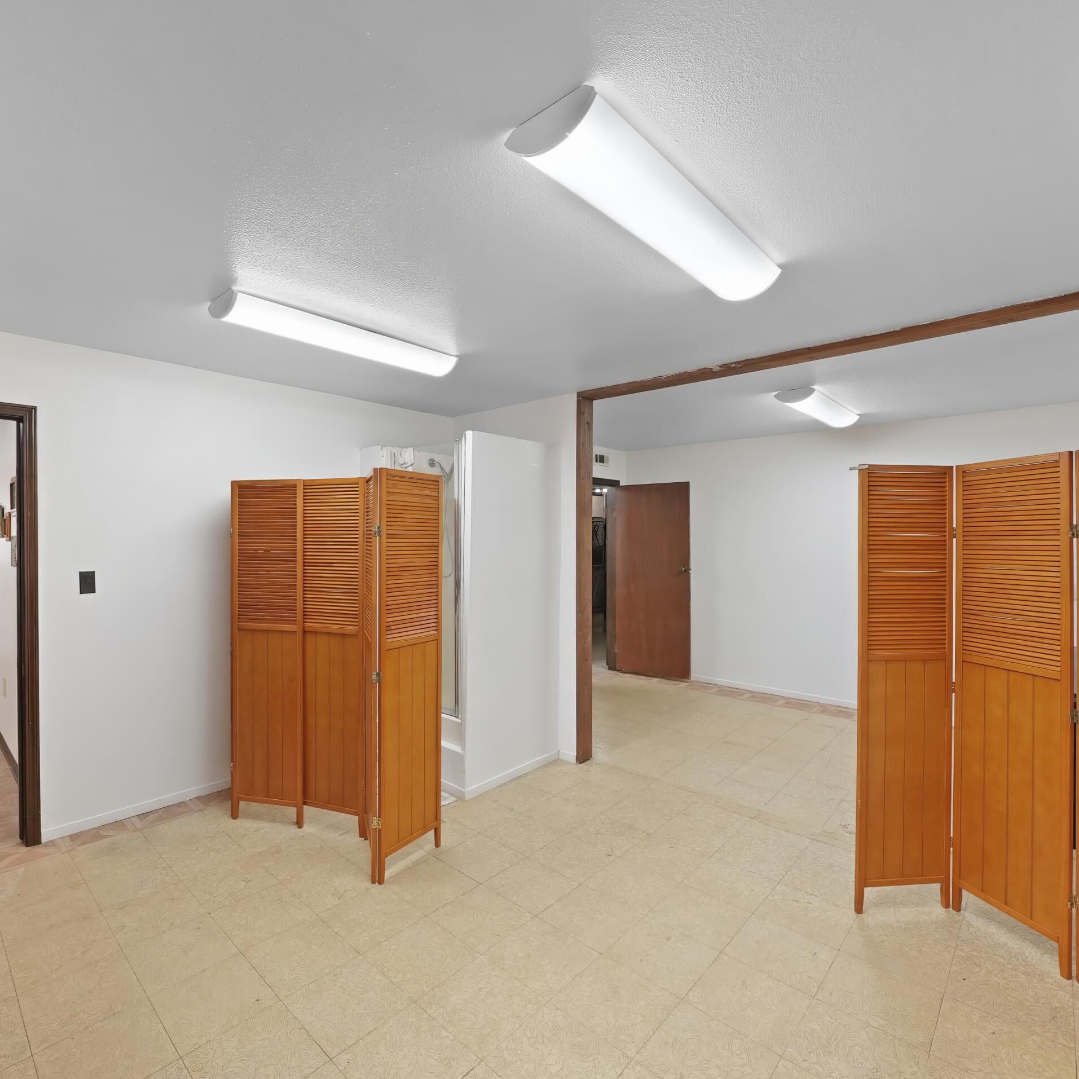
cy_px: 552
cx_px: 486
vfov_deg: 87.4
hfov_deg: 87.2
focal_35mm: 16
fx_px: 564
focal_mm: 12
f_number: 9
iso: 500
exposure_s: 1/30
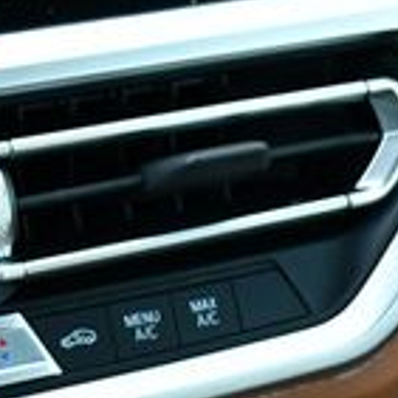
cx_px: -130
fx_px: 2003
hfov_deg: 11.1
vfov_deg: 11.3
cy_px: 144
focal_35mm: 154
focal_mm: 20
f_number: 3.5
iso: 720
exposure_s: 1/250
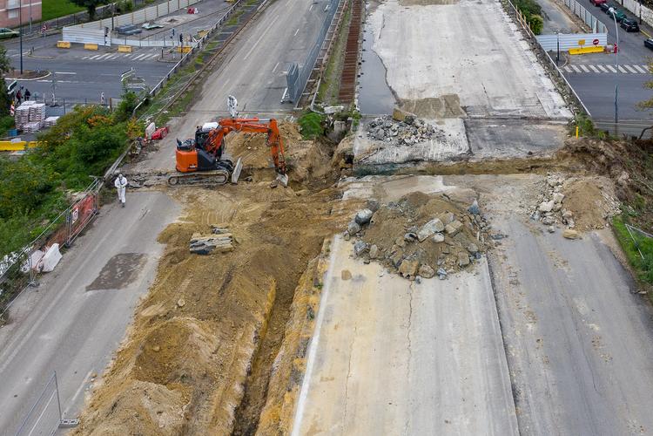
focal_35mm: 28
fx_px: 508
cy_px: 218
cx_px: 326
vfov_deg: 46.4
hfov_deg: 65.5
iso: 200
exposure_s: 1/160
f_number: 5
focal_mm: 10.26
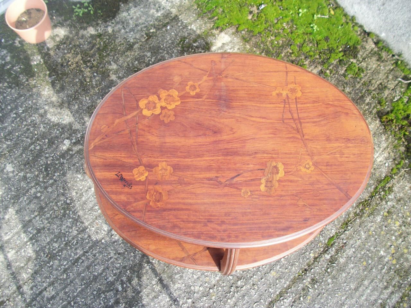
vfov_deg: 44.2
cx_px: 206
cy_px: 154
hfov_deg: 56.8
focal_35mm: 32
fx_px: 380
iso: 80
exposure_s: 1/320
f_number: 2.9
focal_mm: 5.7
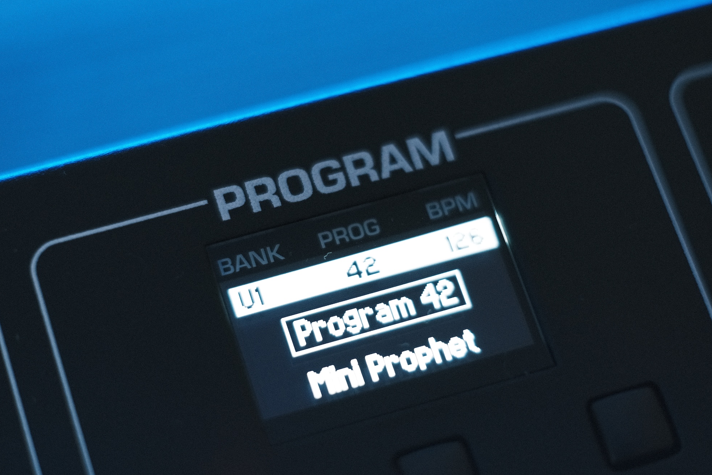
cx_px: 356
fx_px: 1681
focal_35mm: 85
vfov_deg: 16.1
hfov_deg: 23.9
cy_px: 238
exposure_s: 1/125
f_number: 1.7
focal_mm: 56
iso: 2500
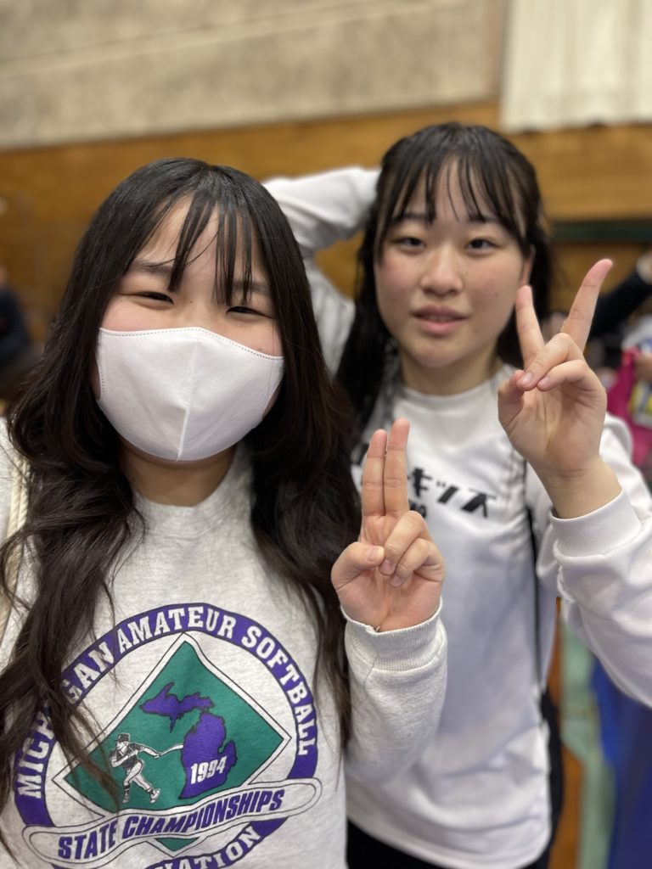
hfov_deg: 53.1
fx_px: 653
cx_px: 326
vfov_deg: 67.3
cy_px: 434
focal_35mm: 26
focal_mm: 5.1
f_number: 1.6
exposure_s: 1/50
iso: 100
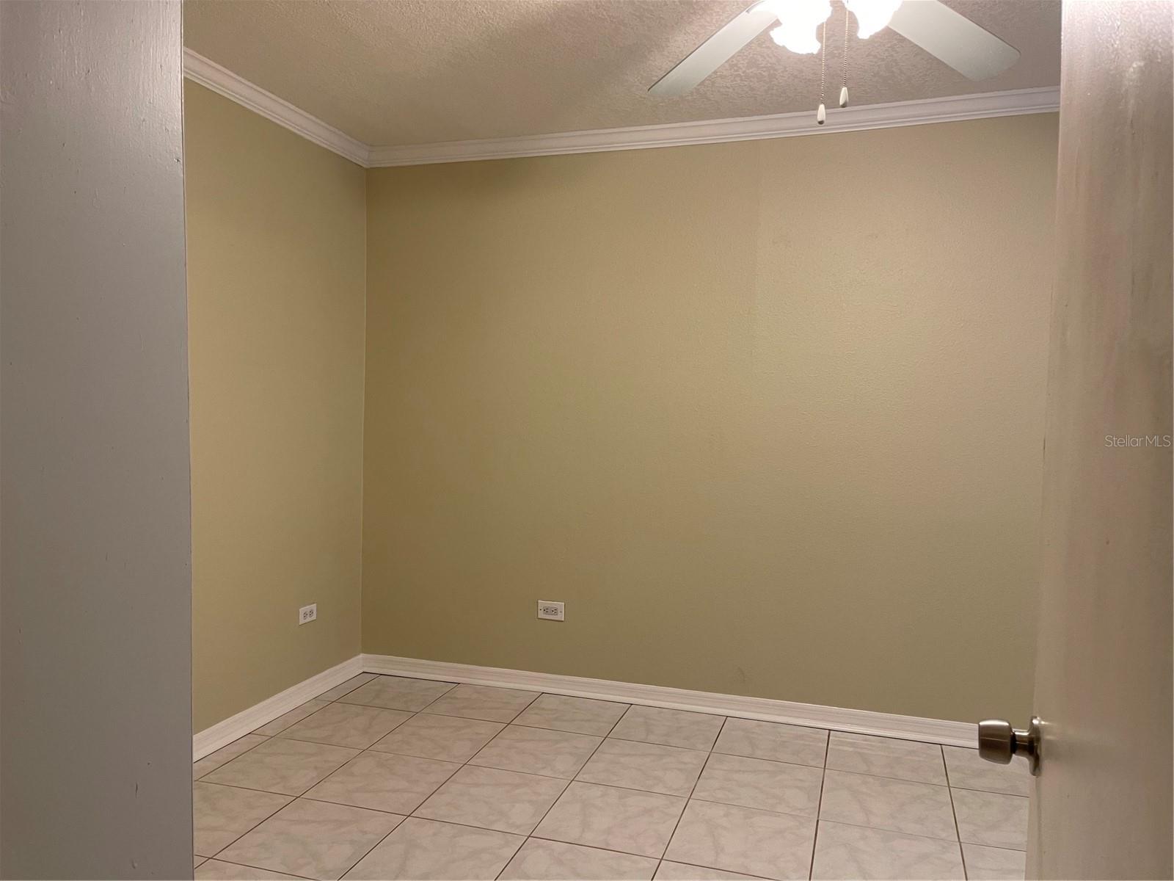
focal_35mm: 26
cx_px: 587
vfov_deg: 53.1
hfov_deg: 67.3
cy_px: 440
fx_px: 882
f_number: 1.6
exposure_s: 1/60
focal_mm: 5.1
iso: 80
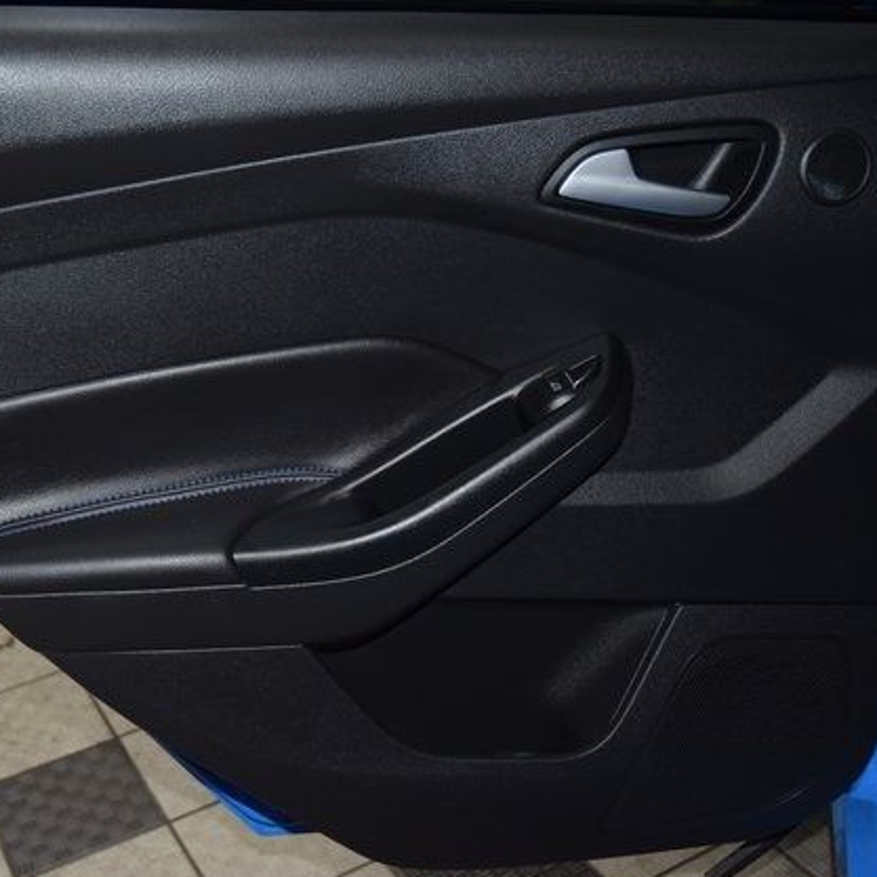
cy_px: 447
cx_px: 305
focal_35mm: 47
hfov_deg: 35.8
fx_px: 1347
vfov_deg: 36.1
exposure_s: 1/125
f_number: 3.8
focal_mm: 24
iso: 900
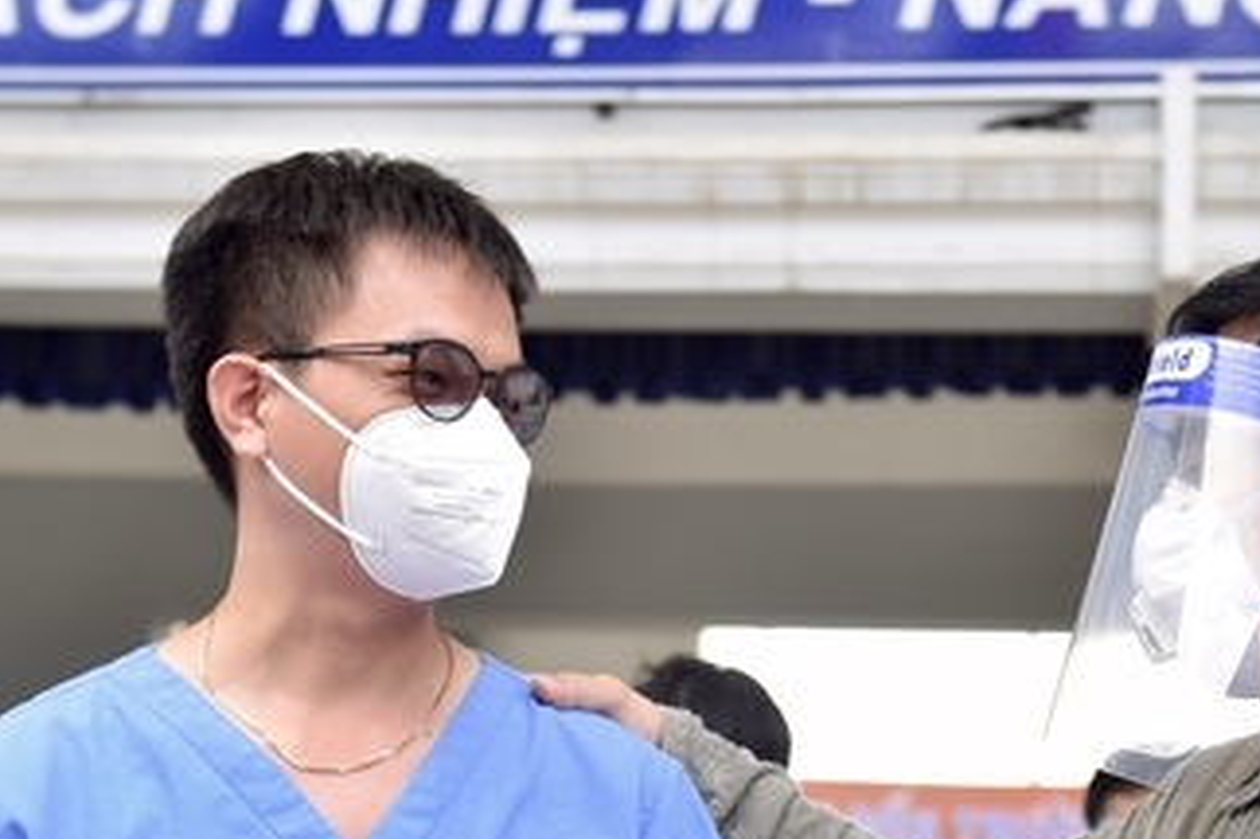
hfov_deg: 21.8
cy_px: 741
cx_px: 854
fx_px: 3253
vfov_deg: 14.6
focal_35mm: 93
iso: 200
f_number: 4
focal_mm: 50
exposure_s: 1/160
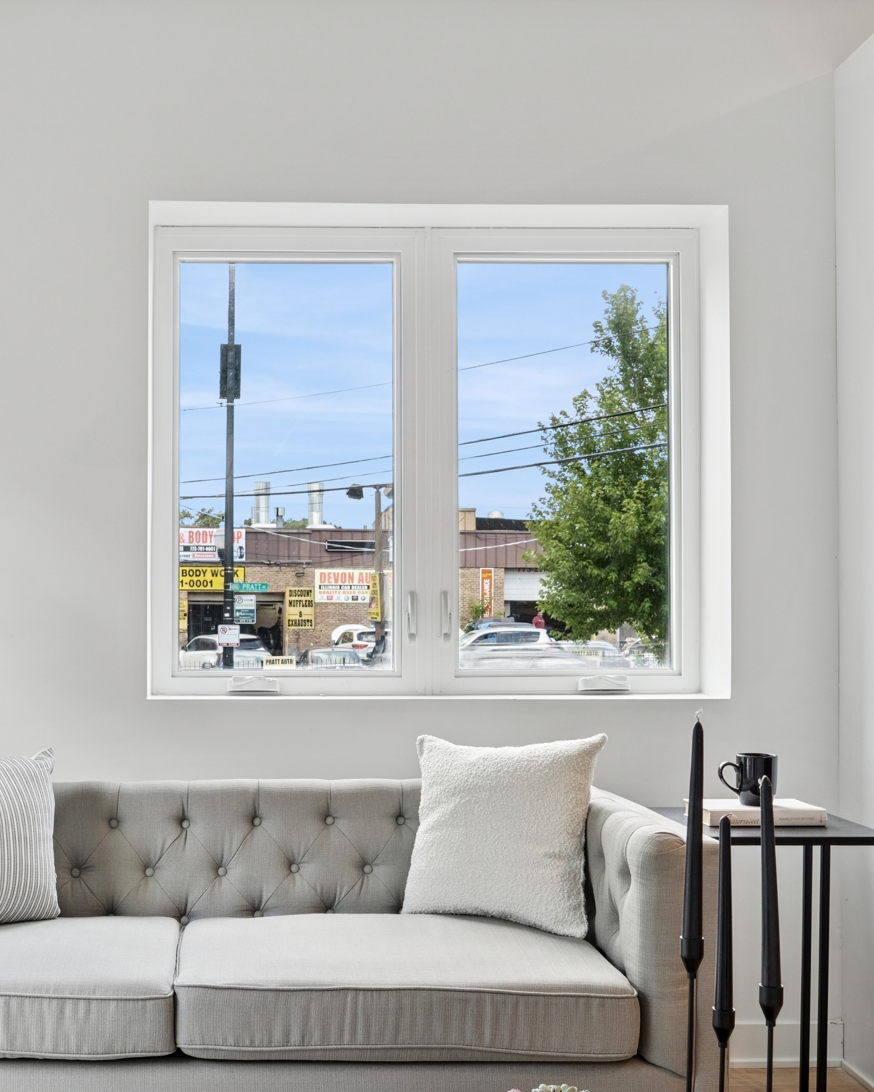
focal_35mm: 39
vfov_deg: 46.6
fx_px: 1261
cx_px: 273
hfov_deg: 37.7
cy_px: 647
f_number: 8
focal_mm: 16
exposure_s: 1/60
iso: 200
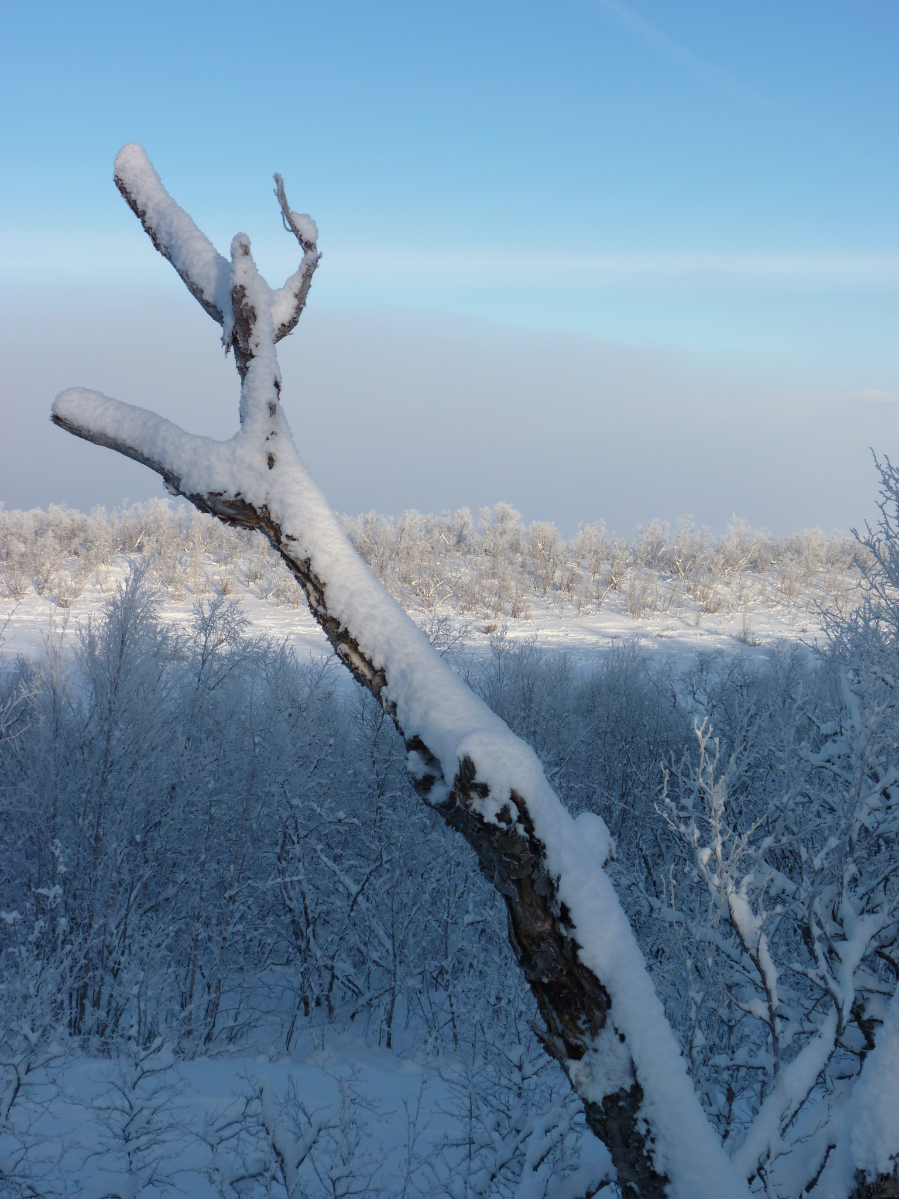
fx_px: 1731
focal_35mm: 50
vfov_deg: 38.2
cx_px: 450
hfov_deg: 29.1
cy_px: 600
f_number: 5.6
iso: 80
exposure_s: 1/250
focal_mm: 9
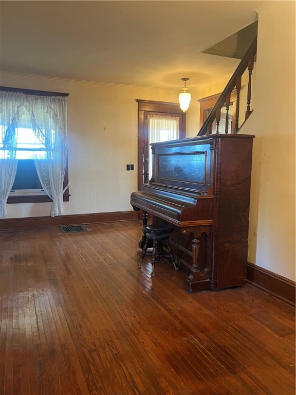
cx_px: 148
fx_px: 296
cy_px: 198
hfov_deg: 53.1
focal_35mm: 26
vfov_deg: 67.3
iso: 400
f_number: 1.5
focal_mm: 5.7
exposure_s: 1/60
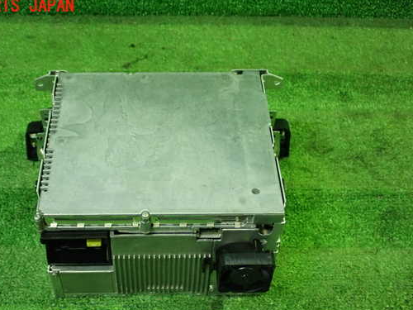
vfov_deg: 30.2
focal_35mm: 48
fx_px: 573
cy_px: 182
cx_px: 172
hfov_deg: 39.5
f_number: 2.8
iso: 800
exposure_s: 1/40
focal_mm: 7.34
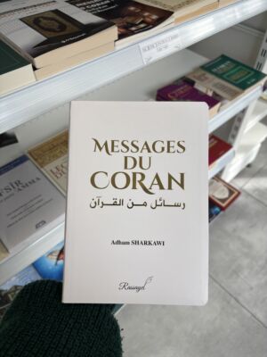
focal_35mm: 26
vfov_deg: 67.3
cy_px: 178
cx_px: 134
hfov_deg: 53.1
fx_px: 267
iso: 50
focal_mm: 5.96
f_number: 1.6
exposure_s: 1/384
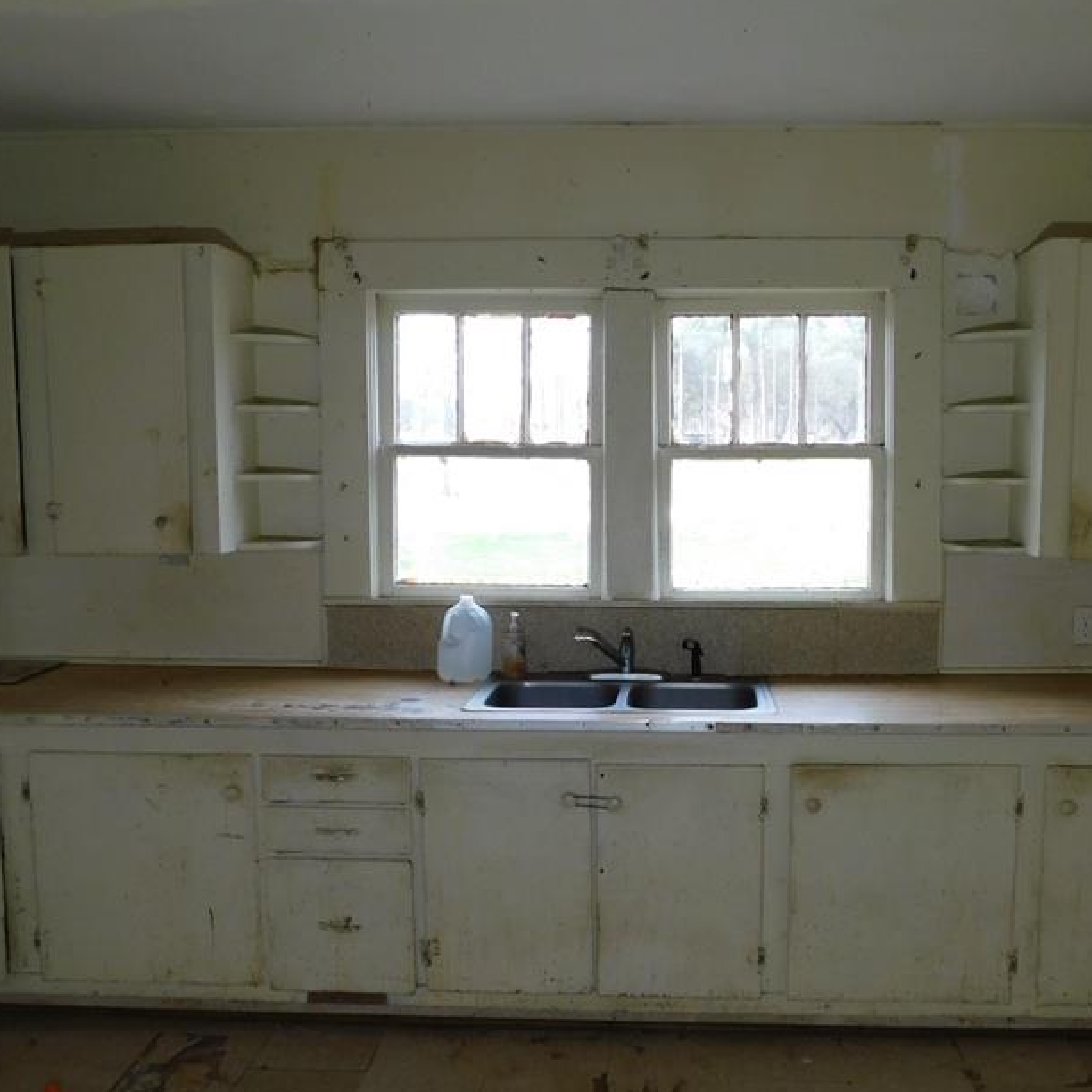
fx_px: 1213
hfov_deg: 48.2
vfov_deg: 48.4
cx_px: 644
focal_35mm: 34
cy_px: 589
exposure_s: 1/60
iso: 125
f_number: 3
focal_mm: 4
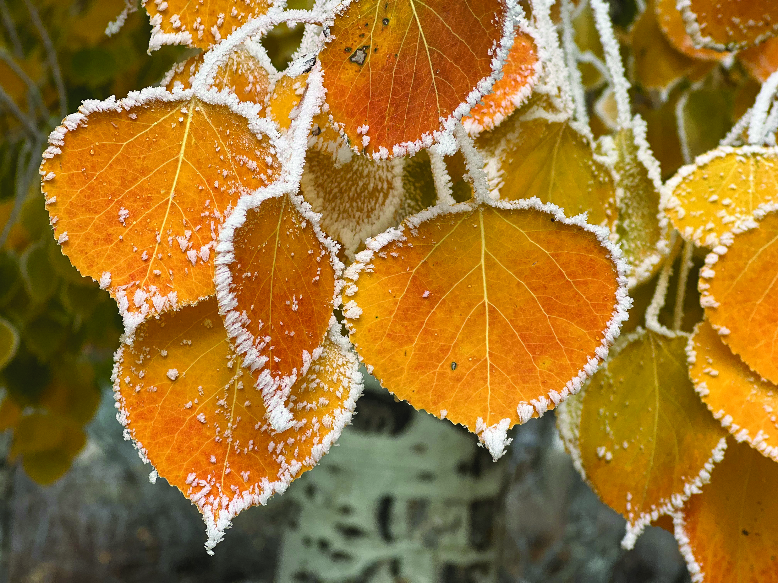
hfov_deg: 25.3
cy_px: 292
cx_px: 389
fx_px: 1731
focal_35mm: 77
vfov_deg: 19.1
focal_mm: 9
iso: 32
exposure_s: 1/391
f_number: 2.8
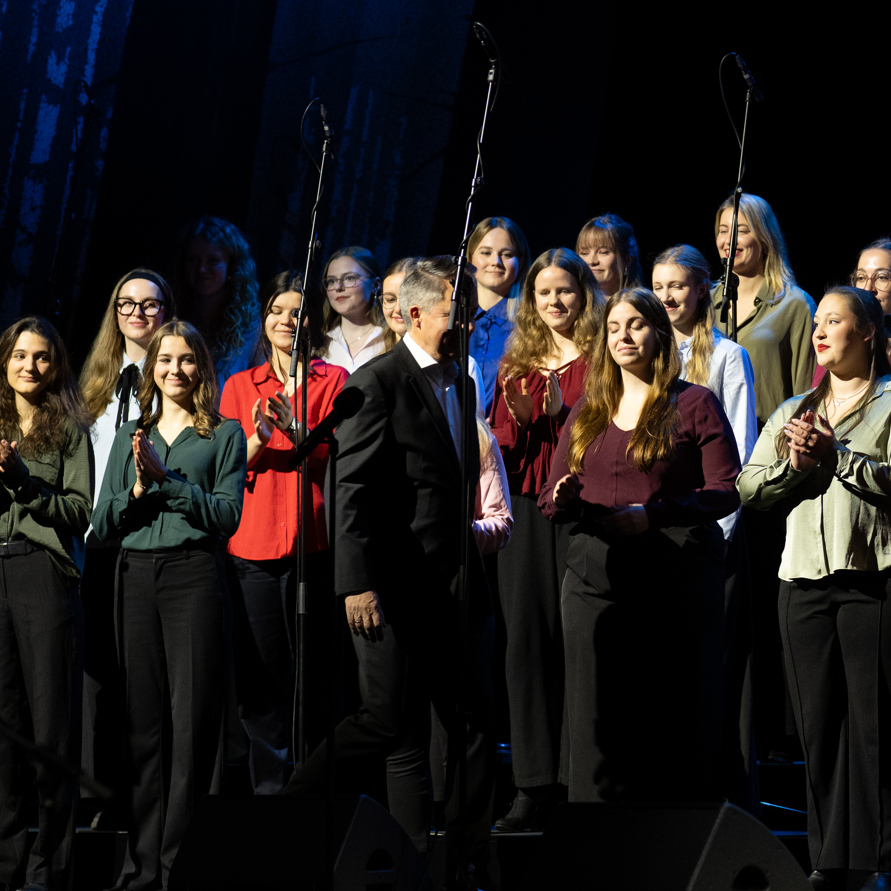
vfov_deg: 9.1
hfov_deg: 9.0
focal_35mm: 193
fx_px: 5620
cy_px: 355
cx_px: 885
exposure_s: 1/320
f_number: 2.5
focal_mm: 85
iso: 1000
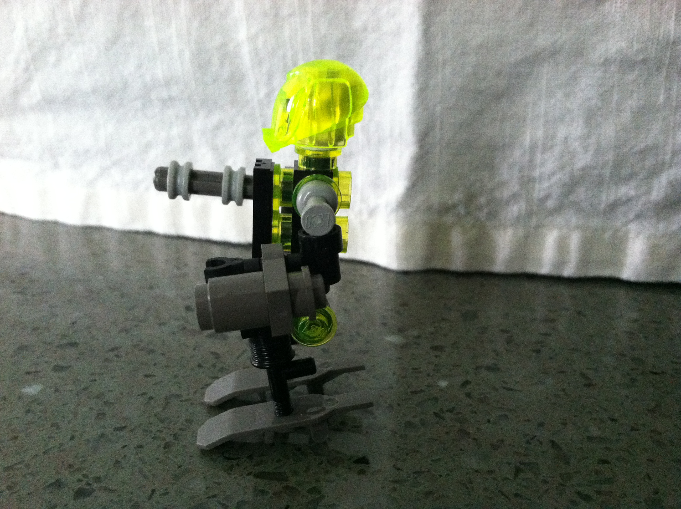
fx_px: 688
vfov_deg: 40.6
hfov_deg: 52.7
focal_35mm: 35
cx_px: 340
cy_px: 254
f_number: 2.8
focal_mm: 3.85
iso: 400
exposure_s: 1/15
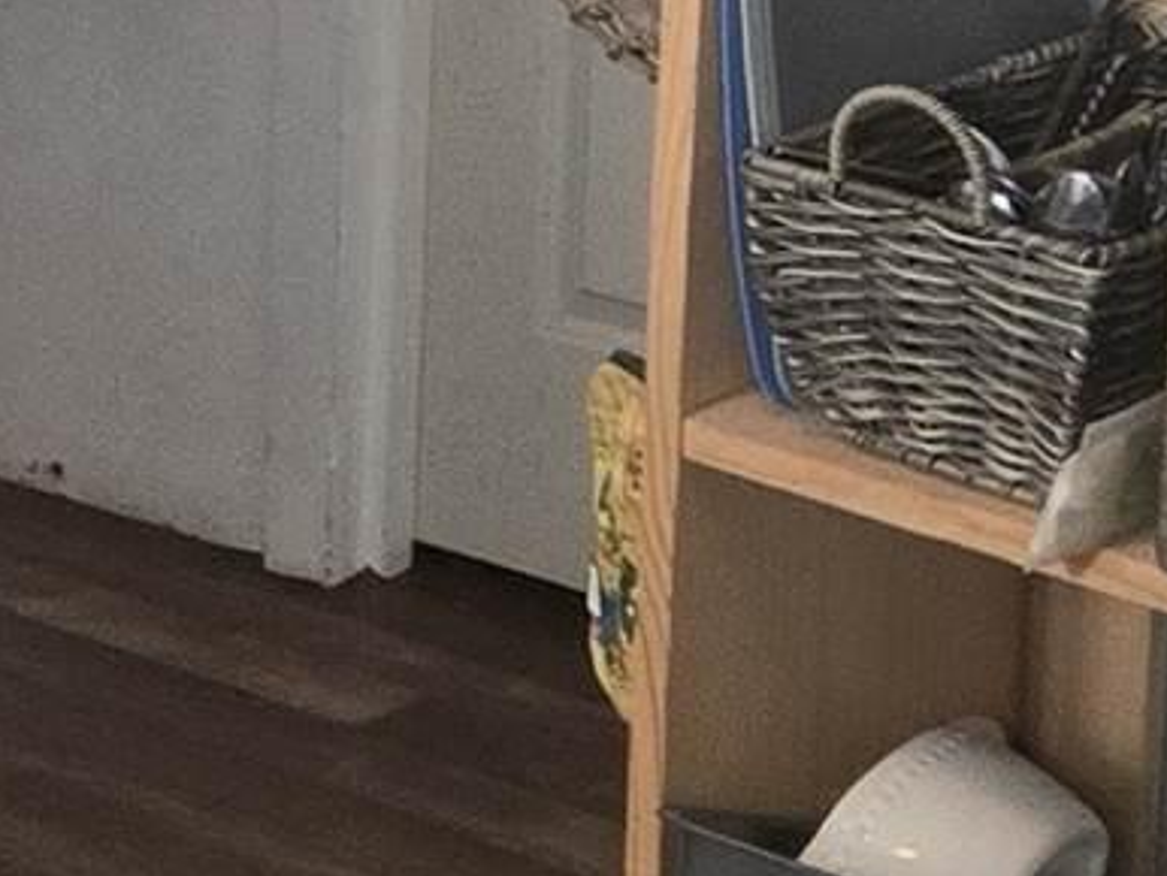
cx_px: -949
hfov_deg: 10.2
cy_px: -12
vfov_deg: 8.1
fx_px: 6173
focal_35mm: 183
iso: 250
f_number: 1.8
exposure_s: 1/120
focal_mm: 5.4
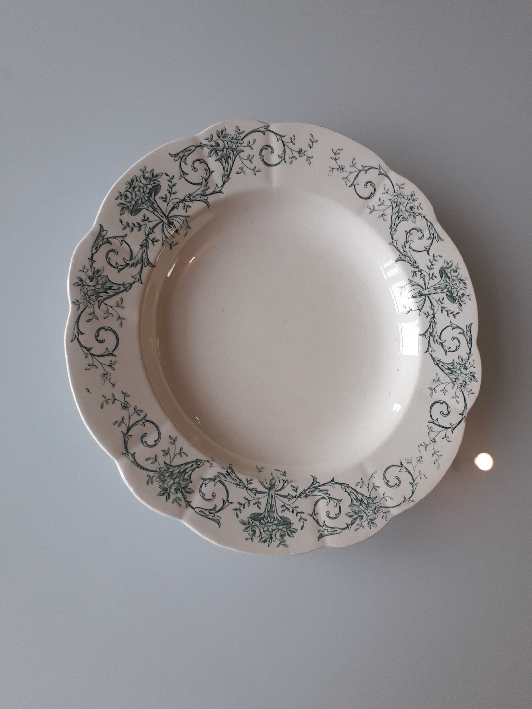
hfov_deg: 51.4
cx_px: 266
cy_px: 354
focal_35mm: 27
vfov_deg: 65.3
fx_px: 553
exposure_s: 1/100
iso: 40
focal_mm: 3.6
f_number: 1.9
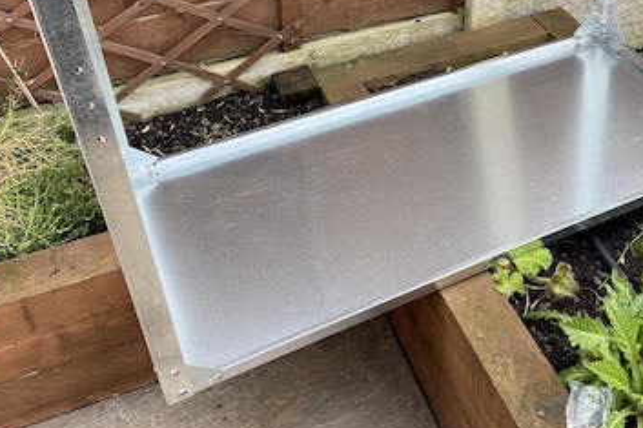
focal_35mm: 46
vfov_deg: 28.0
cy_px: 33
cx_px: 406
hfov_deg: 42.4
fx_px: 821
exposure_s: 1/175
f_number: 1.8
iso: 32
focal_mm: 4.25
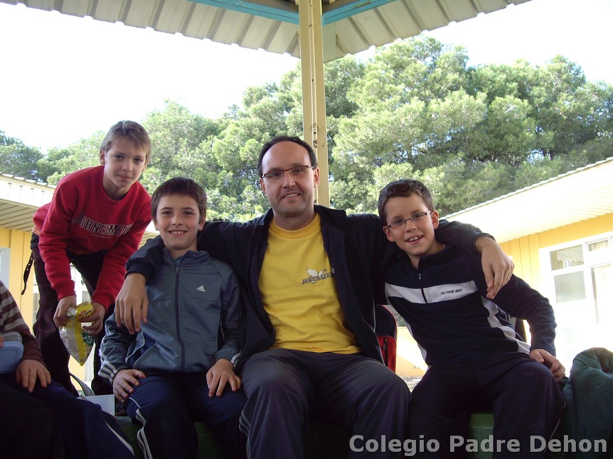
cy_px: 230
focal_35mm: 38
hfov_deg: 49.0
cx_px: 306
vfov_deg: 37.7
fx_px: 673
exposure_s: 1/160
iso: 100
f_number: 2.7
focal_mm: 6.2
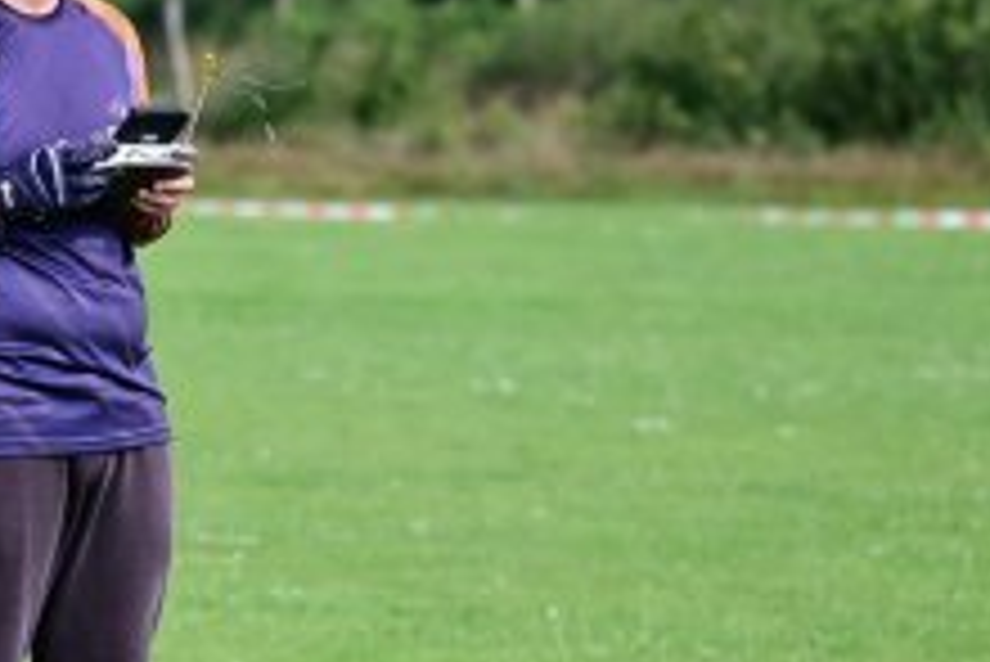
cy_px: 441
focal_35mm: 475
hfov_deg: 4.3
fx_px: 13071
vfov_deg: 2.9
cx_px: -16
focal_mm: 210
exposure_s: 1/2500
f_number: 7.1
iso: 1000
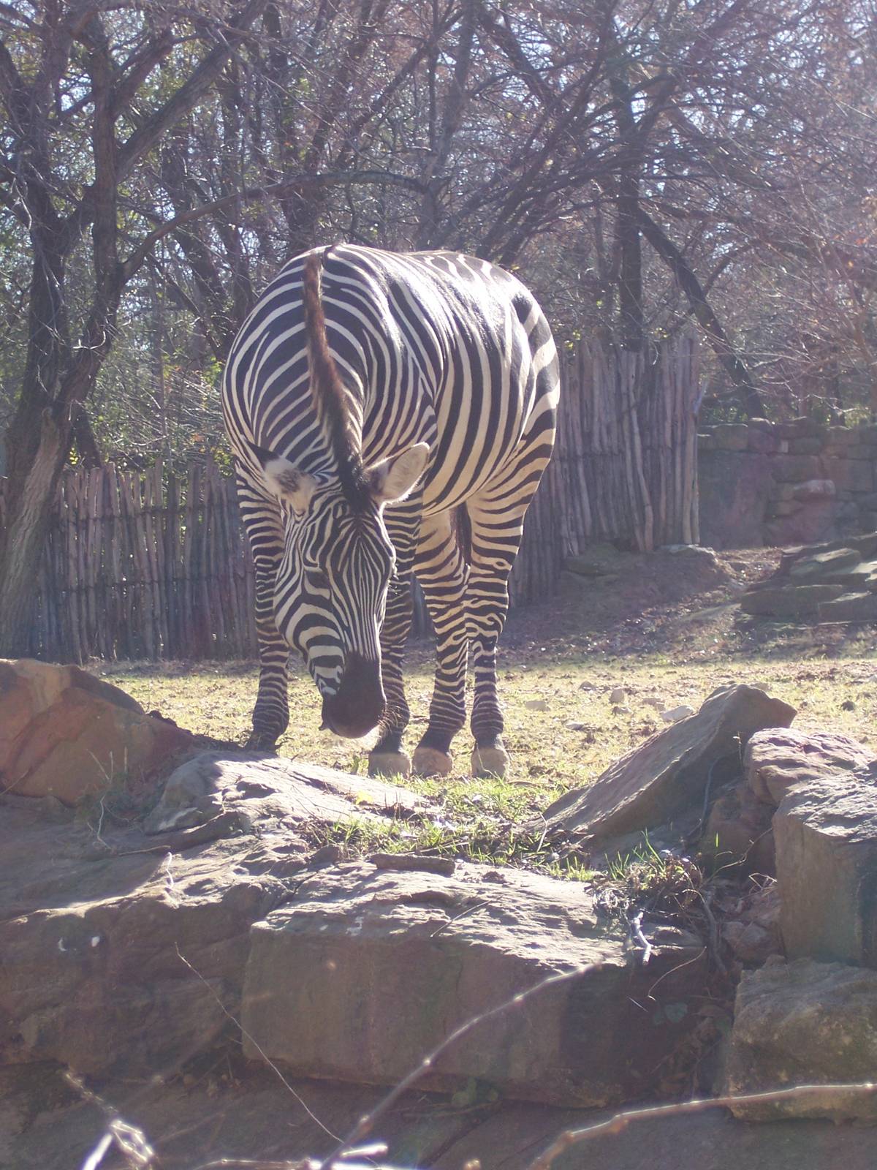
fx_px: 4459
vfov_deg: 14.9
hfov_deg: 11.2
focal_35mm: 132
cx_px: 438
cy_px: 585
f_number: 4.8
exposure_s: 1/125
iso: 80
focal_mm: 22
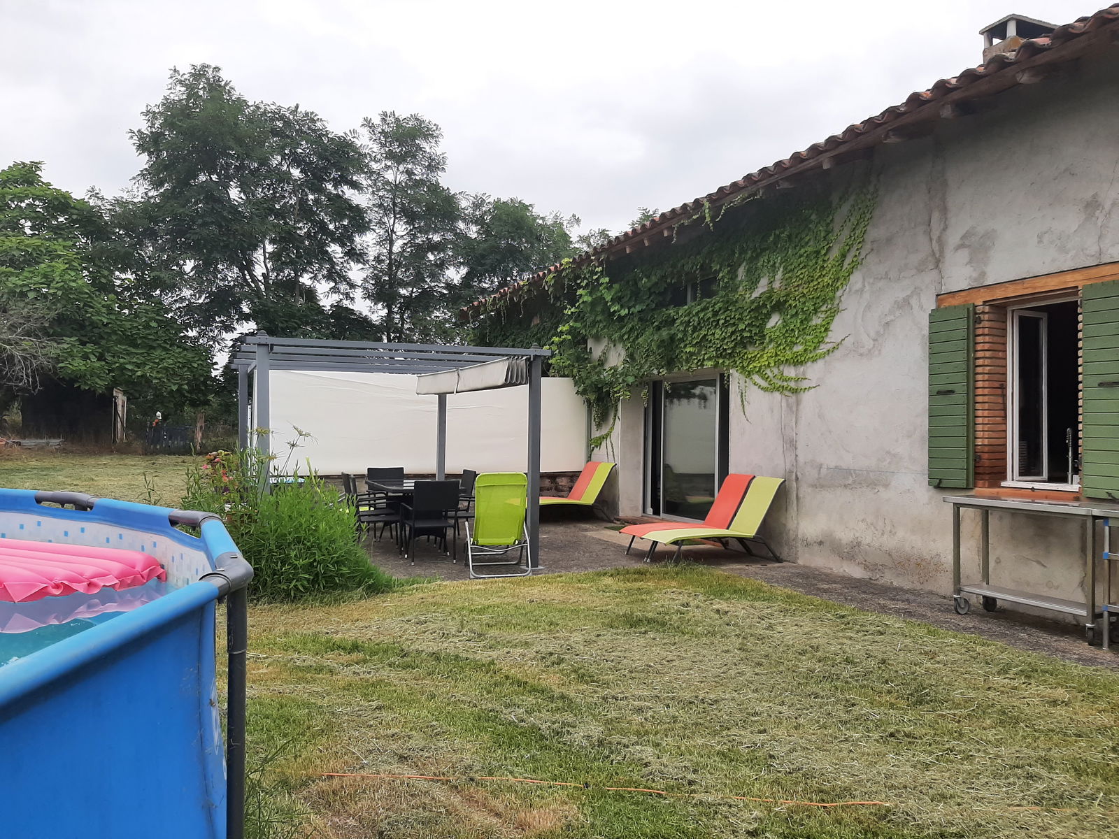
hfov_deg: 67.3
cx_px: 560
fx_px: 840
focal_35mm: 26
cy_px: 420
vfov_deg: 53.1
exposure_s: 1/1613
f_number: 1.7
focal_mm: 3.93
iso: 40
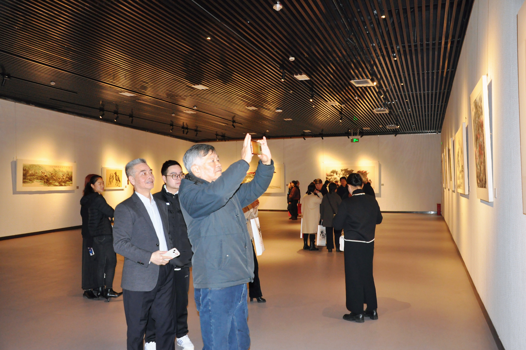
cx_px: 263
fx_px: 460
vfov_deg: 41.6
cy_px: 175
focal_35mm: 32
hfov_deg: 59.6
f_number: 4
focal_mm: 21
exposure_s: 1/60
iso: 1000
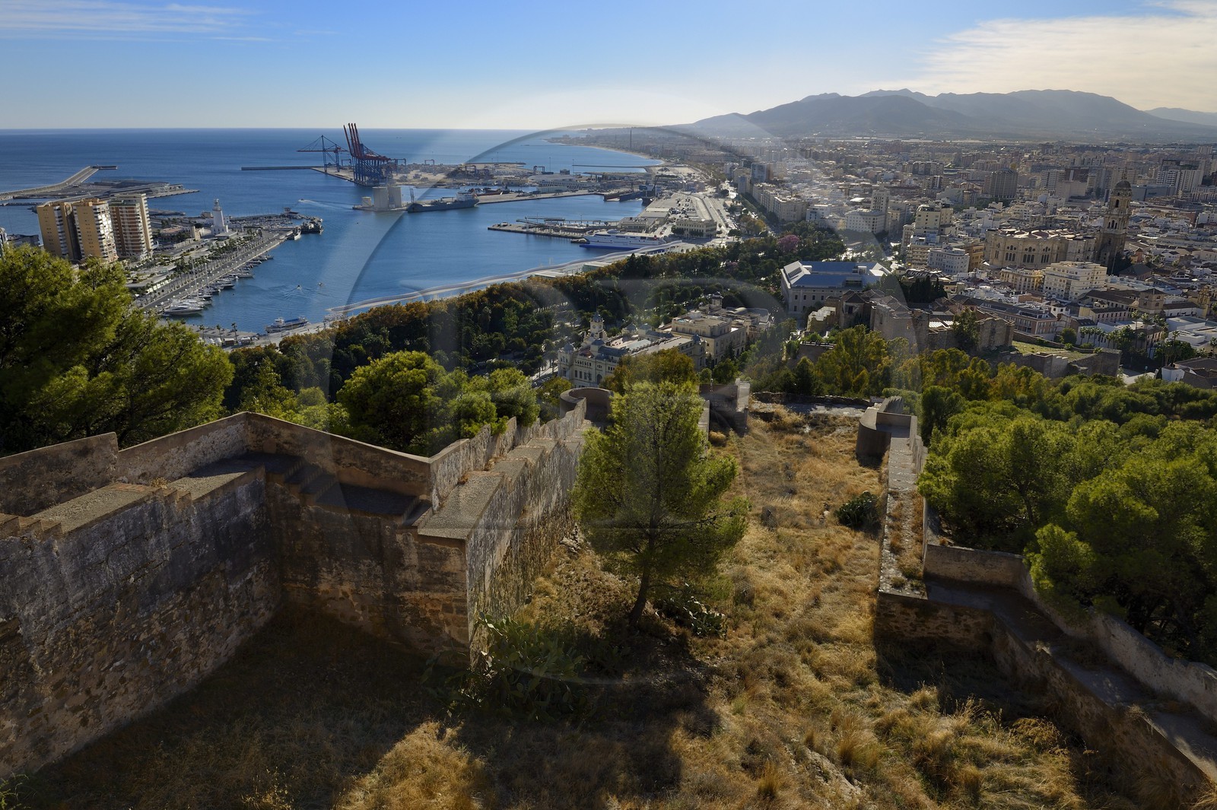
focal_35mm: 24
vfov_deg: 53.1
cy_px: 405
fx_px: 811
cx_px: 608
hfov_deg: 73.8
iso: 200
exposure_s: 1/250
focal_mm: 24
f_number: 11
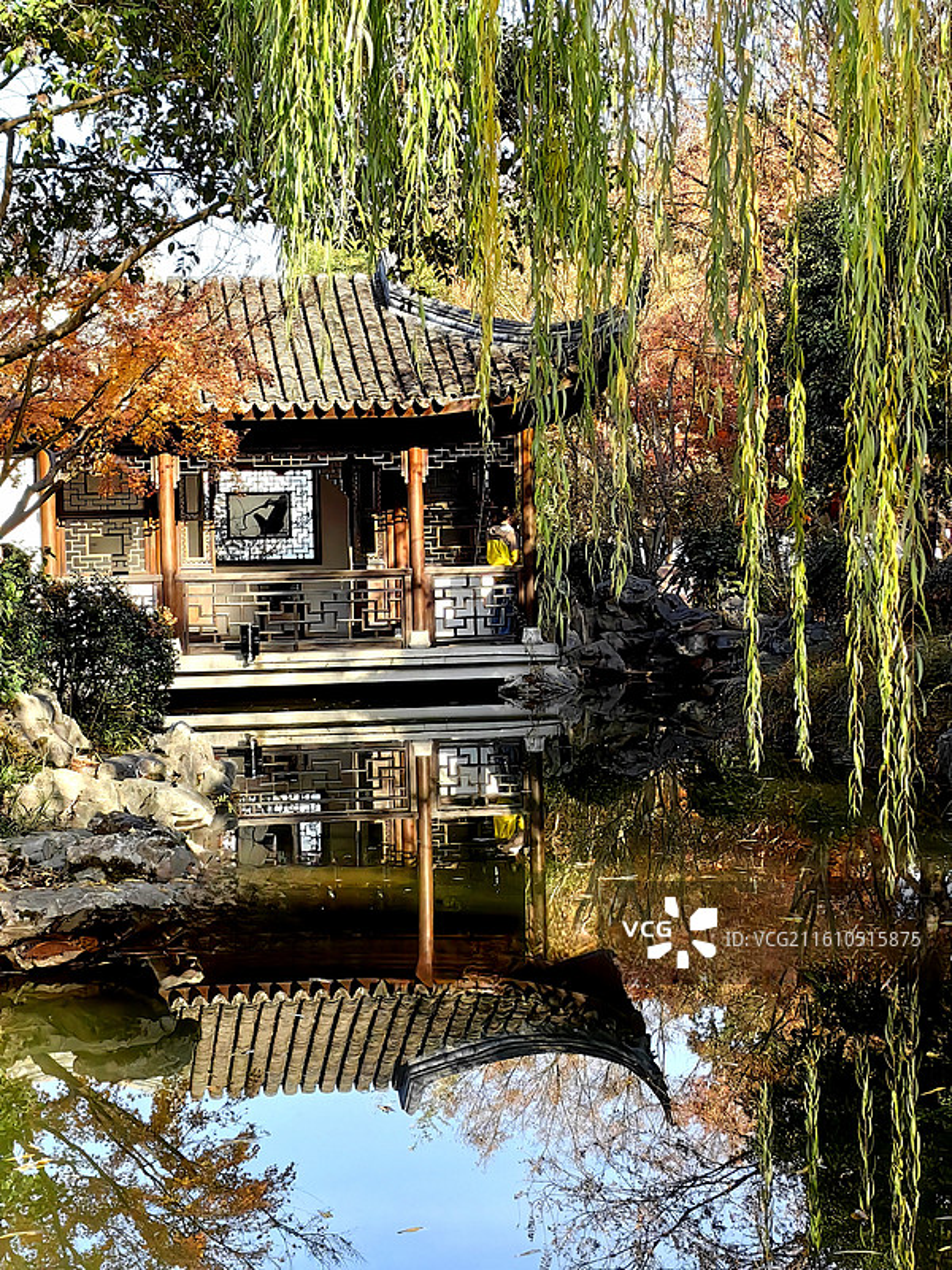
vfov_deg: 26.7
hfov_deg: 20.2
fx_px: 2677
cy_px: 635
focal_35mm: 73
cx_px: 476
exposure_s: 1/1304
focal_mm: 5.75
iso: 80
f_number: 2
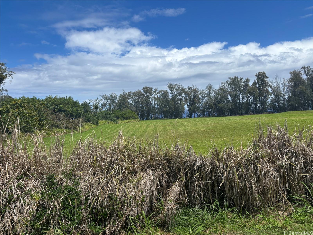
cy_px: 118
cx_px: 156
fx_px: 235
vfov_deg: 53.1
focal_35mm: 26
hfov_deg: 67.3
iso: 50
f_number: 1.6
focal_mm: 5.96
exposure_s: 1/4854
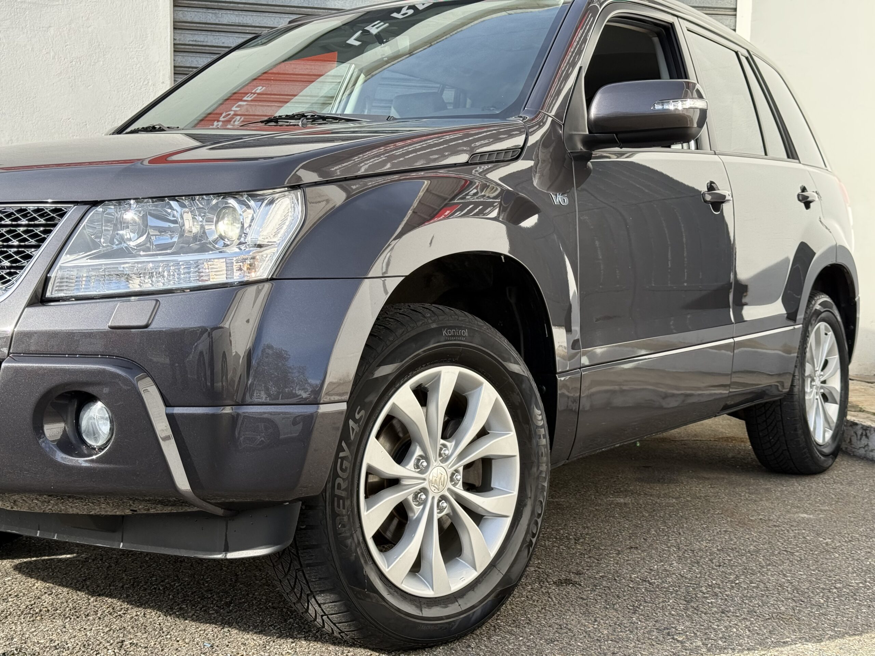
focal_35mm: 48
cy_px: 328
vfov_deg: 30.3
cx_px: 438
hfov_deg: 39.7
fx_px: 1213
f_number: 1.78
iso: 80
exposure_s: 1/1429
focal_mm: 6.76
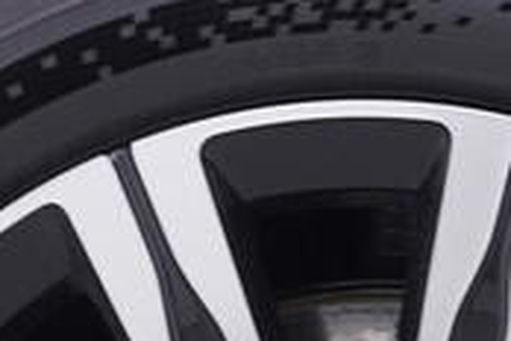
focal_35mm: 212
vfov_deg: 6.3
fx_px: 3009
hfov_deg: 9.7
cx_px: 464
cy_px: 719
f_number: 3.5
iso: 125
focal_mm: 24
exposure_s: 1/60
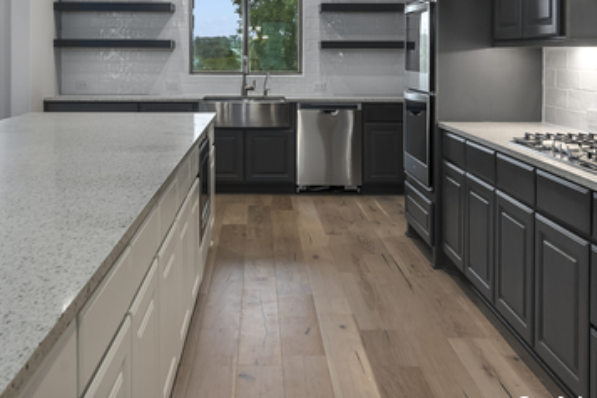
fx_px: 713
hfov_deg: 45.3
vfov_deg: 30.1
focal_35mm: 43
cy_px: 54
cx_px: 256
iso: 400
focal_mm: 24
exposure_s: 1/10
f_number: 8
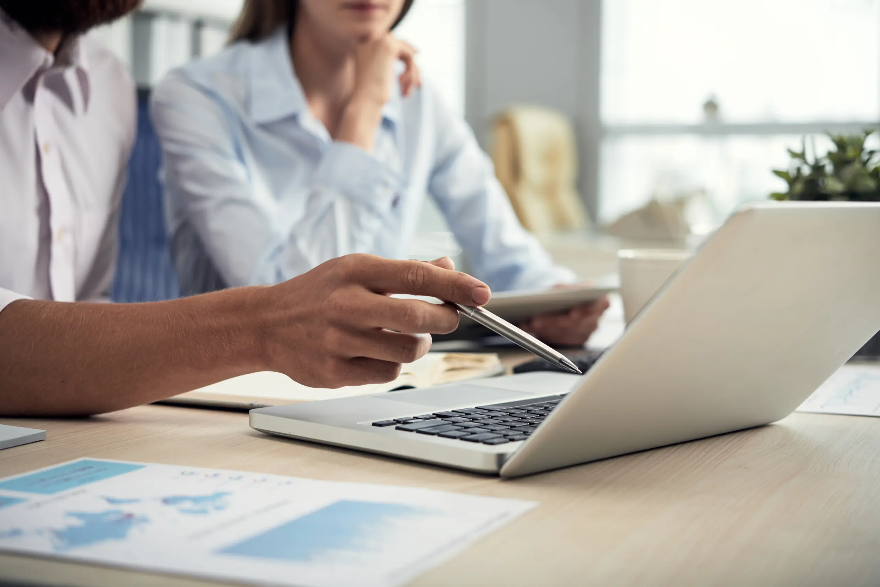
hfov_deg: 33.4
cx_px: 440
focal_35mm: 60
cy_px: 294
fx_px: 1467
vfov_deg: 22.6
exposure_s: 1/250
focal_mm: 60
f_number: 4
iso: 200
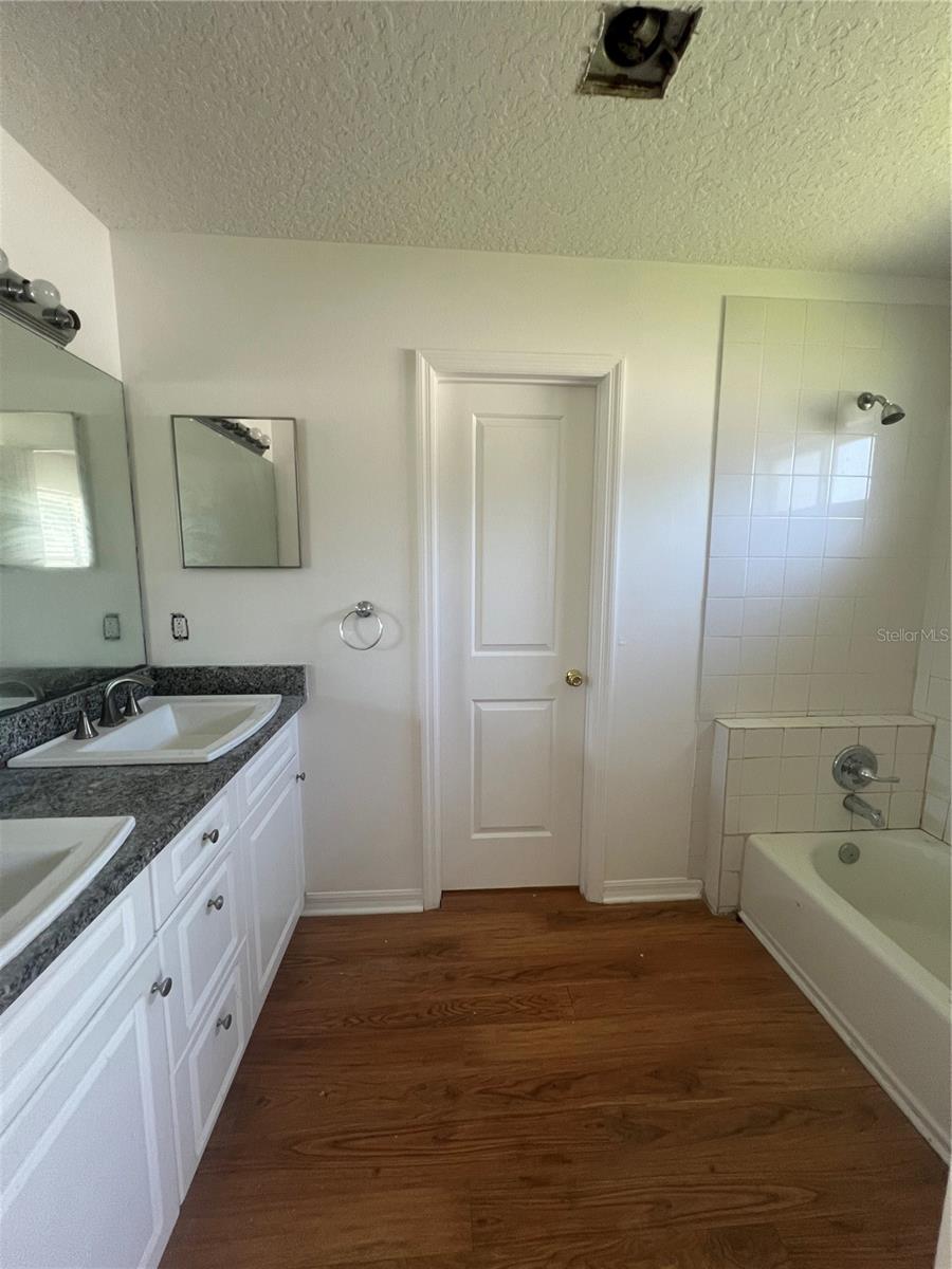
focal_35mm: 13
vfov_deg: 106.2
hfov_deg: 89.9
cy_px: 634
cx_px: 476
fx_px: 477
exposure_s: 1/99
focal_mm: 1.57
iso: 200
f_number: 1.8
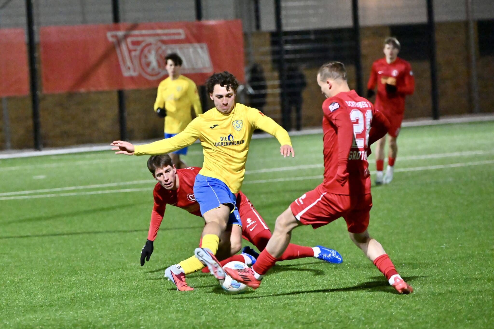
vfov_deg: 8.6
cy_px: 164
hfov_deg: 12.8
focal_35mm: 160
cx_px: 247
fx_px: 2195
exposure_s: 1/1250
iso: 10000
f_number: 3.2
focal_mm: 160
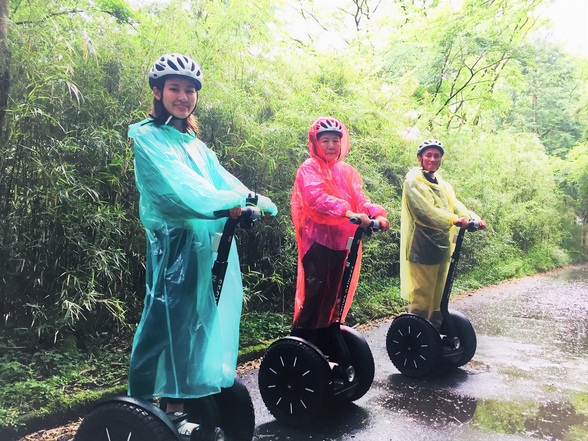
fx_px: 493
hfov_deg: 61.7
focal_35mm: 29
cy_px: 220
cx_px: 294
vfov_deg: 48.2
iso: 32
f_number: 2.2
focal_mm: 4.15
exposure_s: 1/40
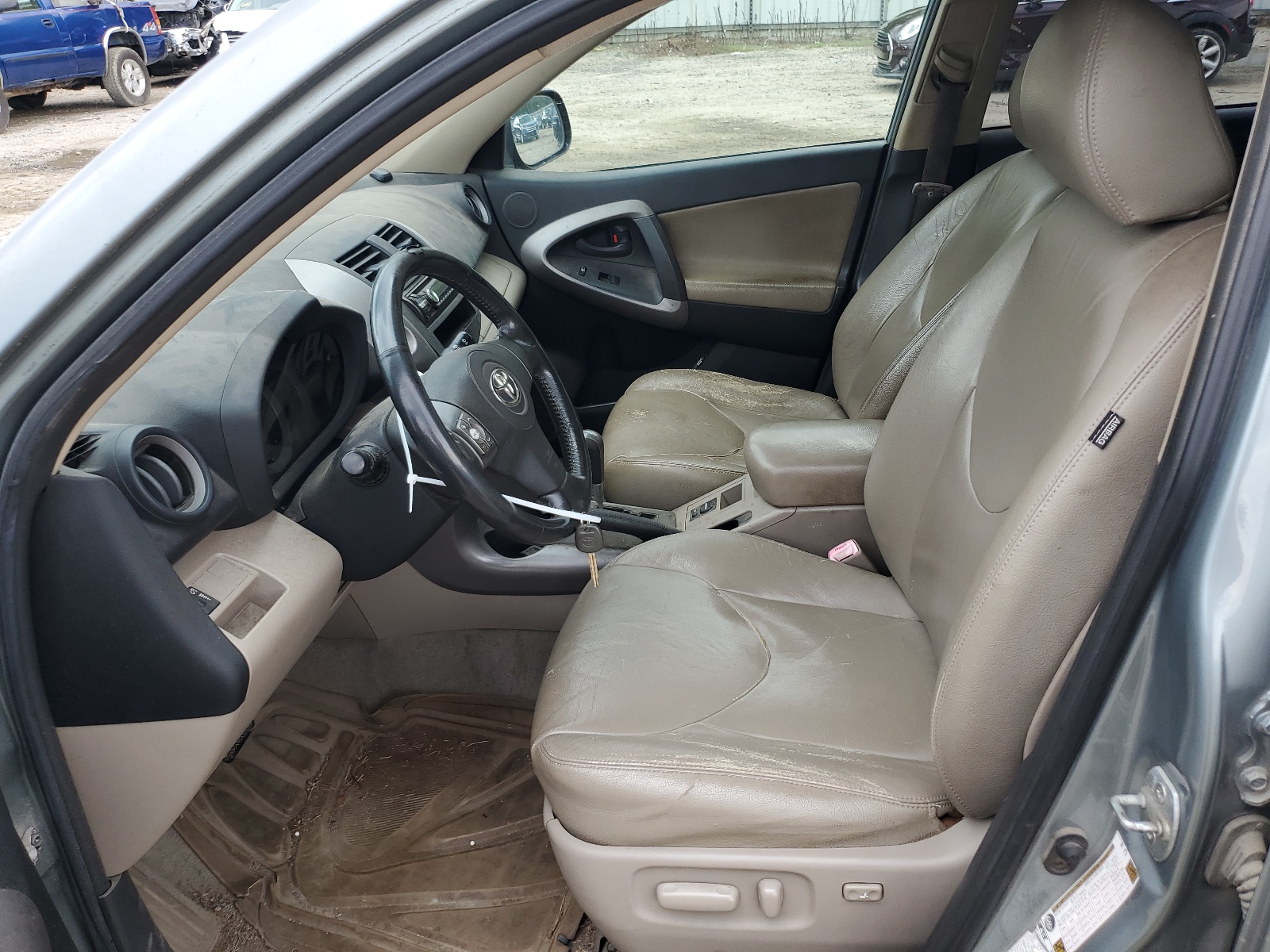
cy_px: 476
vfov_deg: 53.1
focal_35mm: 26
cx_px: 635
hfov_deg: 67.3
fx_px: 954
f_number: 1.5
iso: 50
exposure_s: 1/179
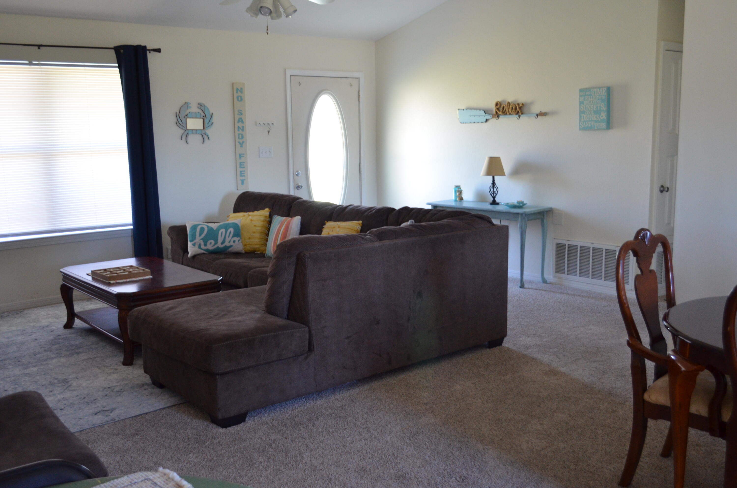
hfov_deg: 53.2
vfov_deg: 36.7
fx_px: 735
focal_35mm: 36
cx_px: 368
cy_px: 244
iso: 1000
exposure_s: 1/30
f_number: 4
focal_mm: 24
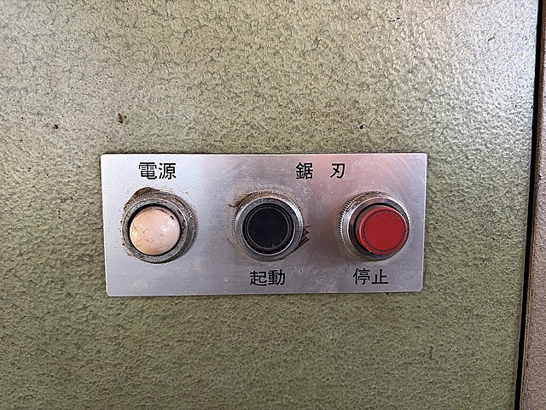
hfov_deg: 67.3
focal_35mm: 26
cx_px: 273
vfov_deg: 53.1
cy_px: 205
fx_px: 410
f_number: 1.6
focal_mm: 5.96
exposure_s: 1/60
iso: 200
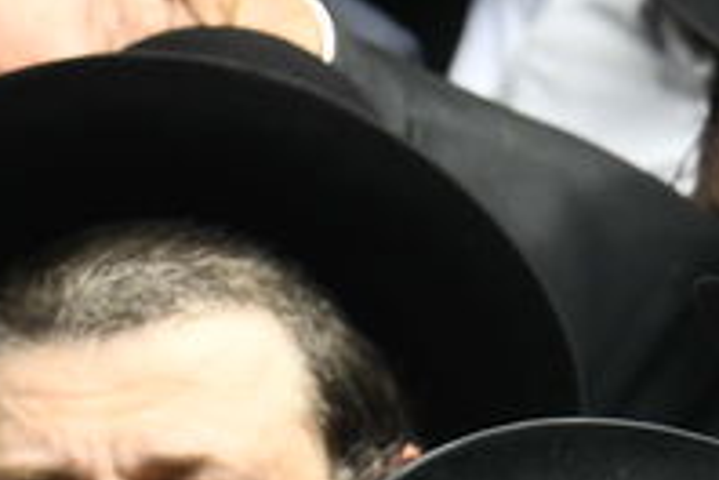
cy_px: 1049
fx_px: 19072
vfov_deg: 1.4
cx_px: -686
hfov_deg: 2.2
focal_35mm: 955
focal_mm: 135
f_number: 6.3
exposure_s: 1/640
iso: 400
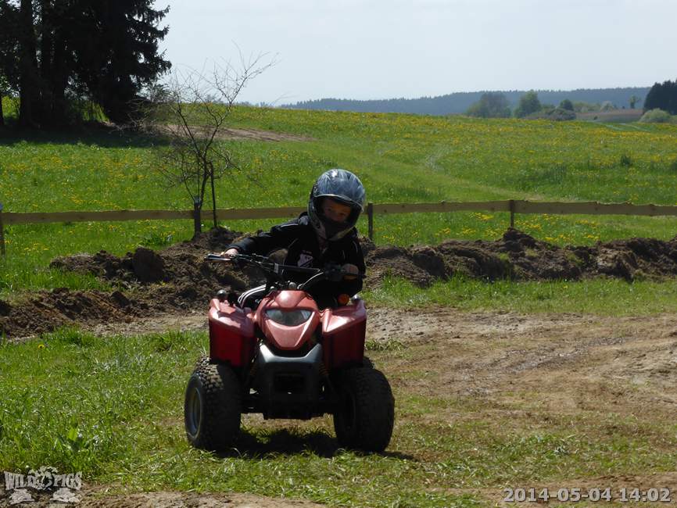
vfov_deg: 11.7
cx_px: 338
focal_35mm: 127
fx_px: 2484
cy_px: 254
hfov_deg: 15.5
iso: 100
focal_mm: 20.6
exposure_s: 1/500
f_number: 5.3
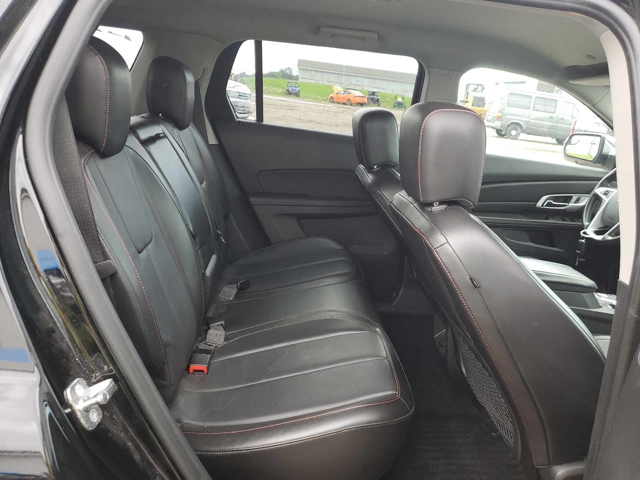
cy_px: 240
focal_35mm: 26
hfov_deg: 67.3
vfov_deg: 53.1
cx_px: 320
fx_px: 481
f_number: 1.5
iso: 54
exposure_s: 1/120
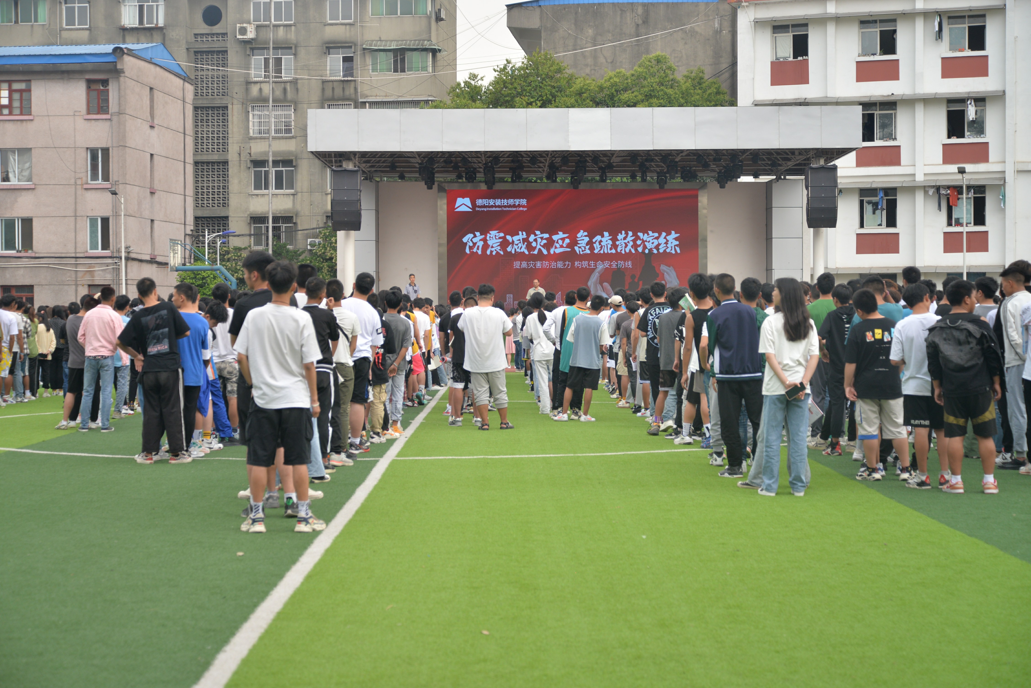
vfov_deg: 21.9
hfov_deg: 32.4
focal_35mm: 62
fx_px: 1775
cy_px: 344
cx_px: 516
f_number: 4.5
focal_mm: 62
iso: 400
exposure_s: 1/320
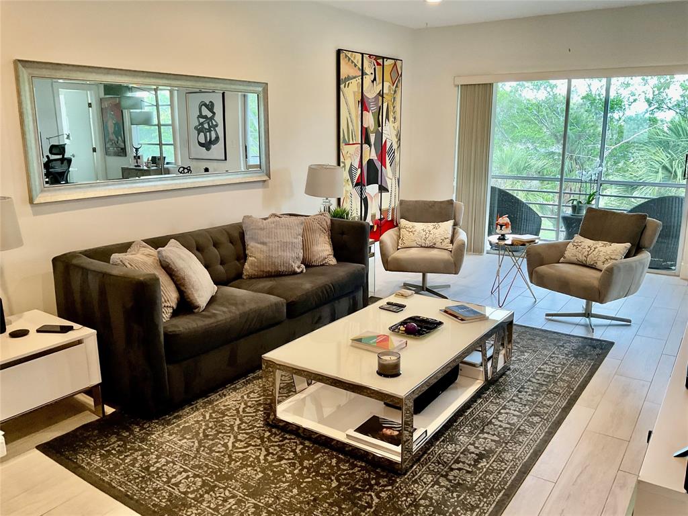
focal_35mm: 29
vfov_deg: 48.2
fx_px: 576
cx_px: 344
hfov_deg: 61.7
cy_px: 258
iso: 80
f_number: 1.8
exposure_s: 1/60
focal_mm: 3
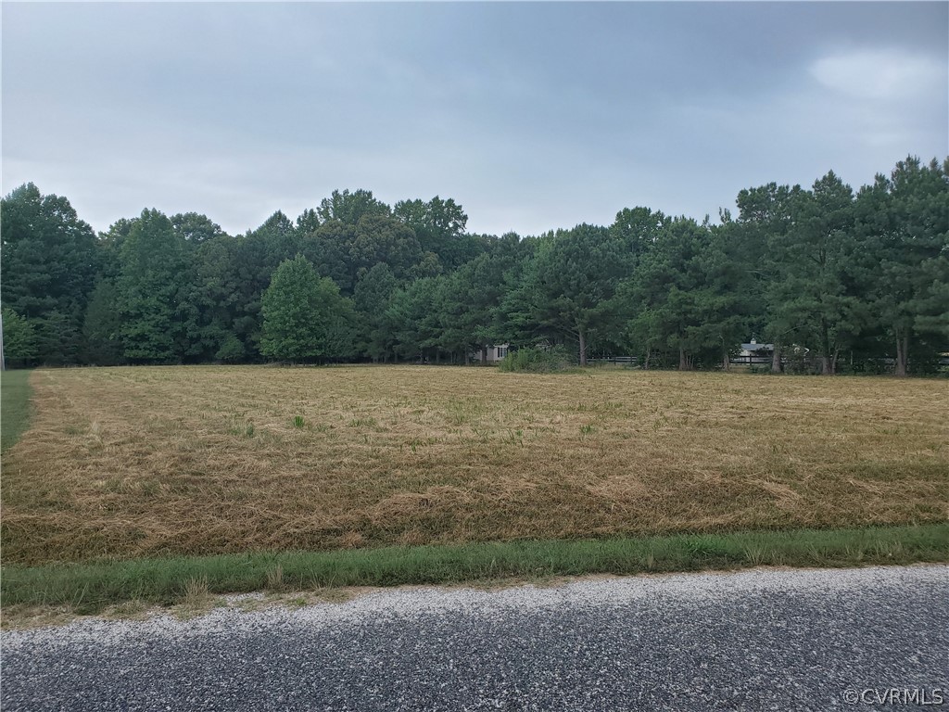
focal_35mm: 26
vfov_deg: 53.1
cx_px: 474
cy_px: 356
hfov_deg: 67.3
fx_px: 713
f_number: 2.4
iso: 50
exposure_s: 1/332
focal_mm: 4.3
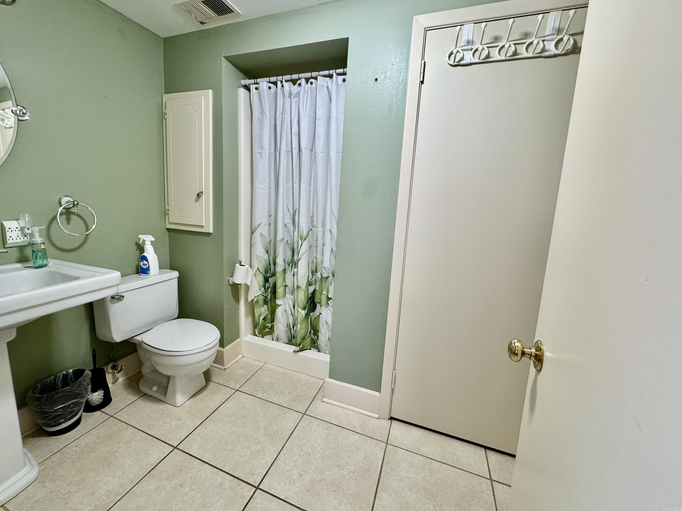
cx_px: 320
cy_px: 238
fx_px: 296
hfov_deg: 98.1
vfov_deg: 81.6
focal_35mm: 15
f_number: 2.2
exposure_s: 1/120
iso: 160
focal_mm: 2.22
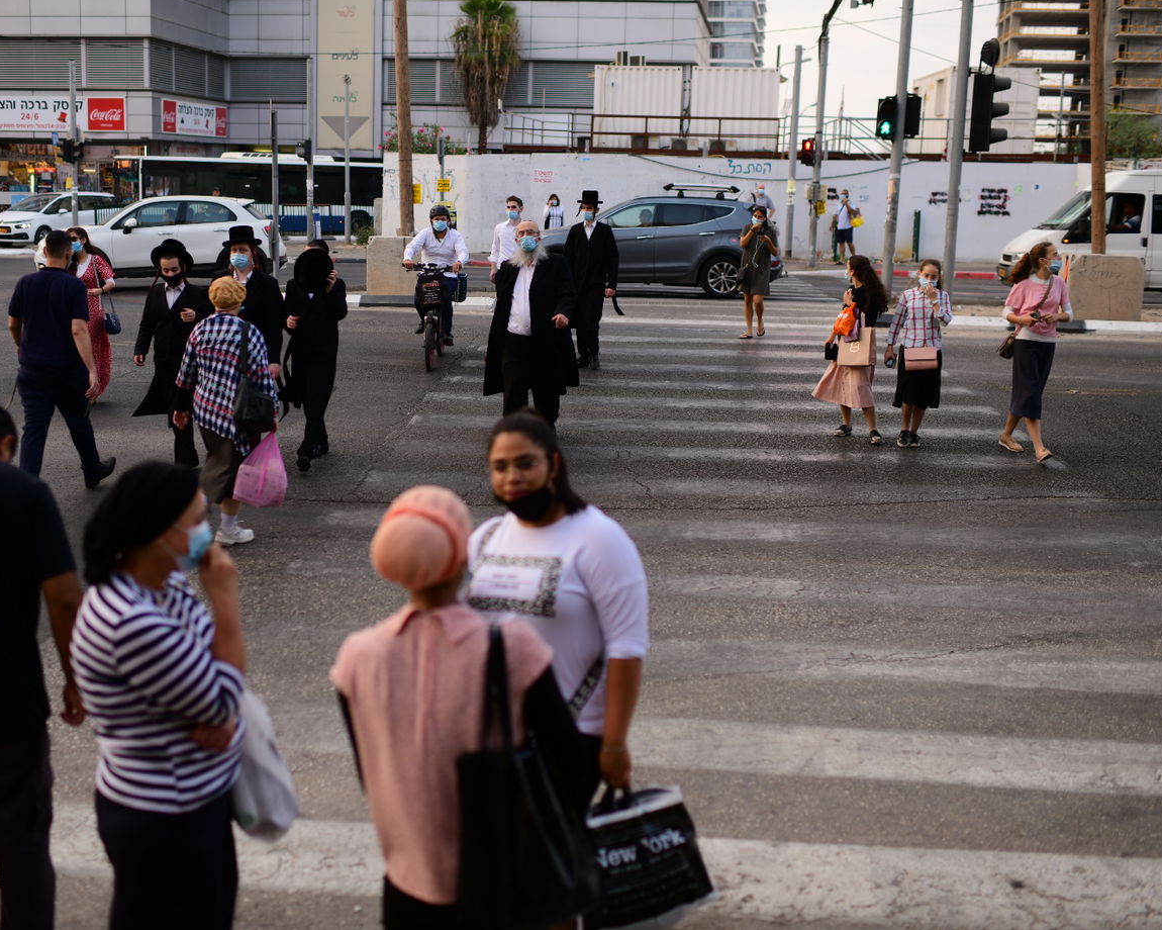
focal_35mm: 40
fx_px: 1376
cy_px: 460
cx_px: 493
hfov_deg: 45.7
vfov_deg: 37.3
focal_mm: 35
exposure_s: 1/250
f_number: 2.2
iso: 100
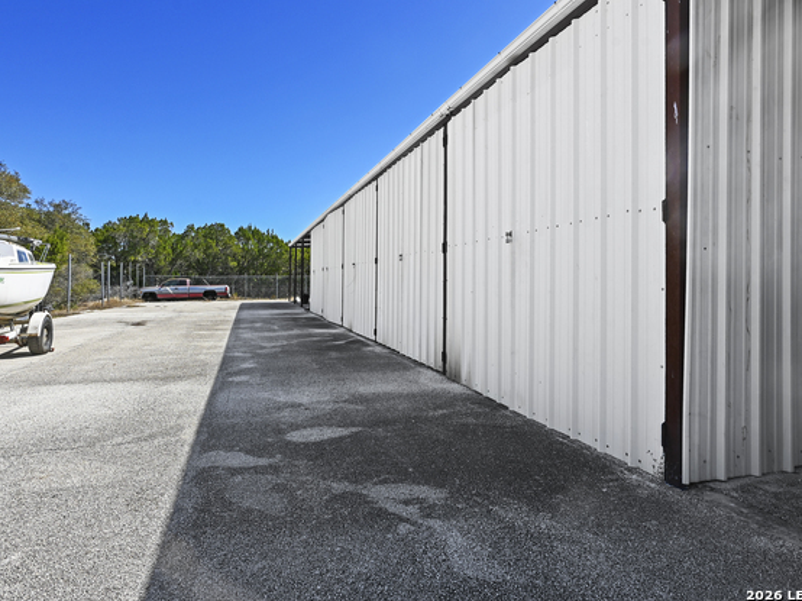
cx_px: 398
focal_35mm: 20
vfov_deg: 65.9
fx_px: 463
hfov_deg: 81.8
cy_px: 295
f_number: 11
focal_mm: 12
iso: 100
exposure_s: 1/20
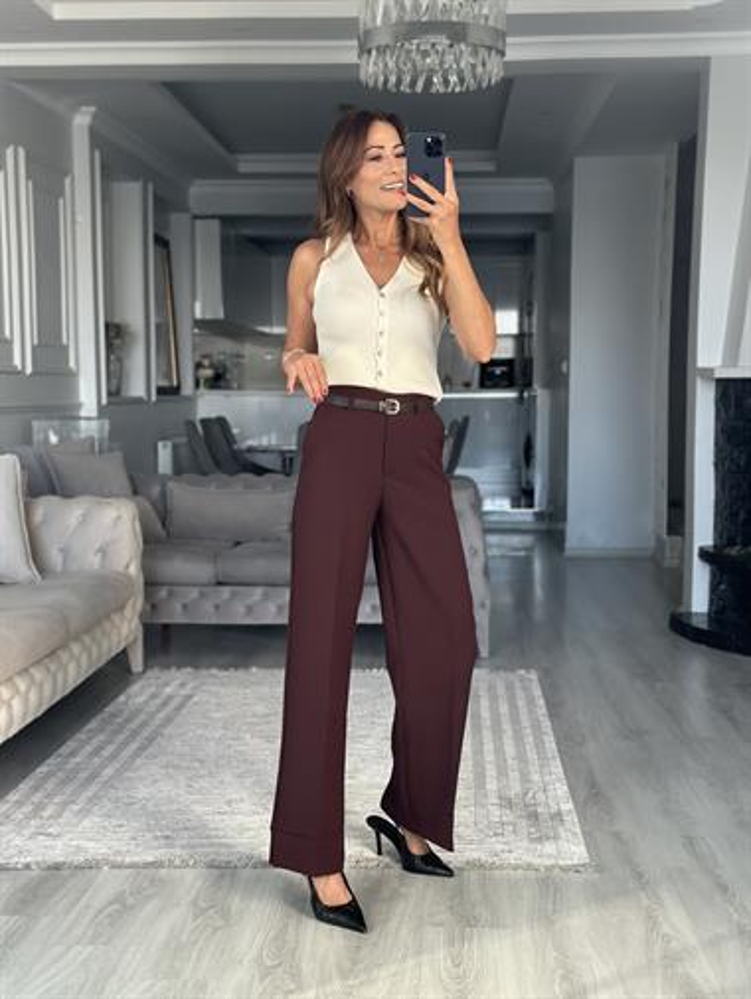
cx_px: 376
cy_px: 500
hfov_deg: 30.3
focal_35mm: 48
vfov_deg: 39.6
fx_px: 1387
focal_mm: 6.86
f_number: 1.78
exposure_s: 1/109
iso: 125
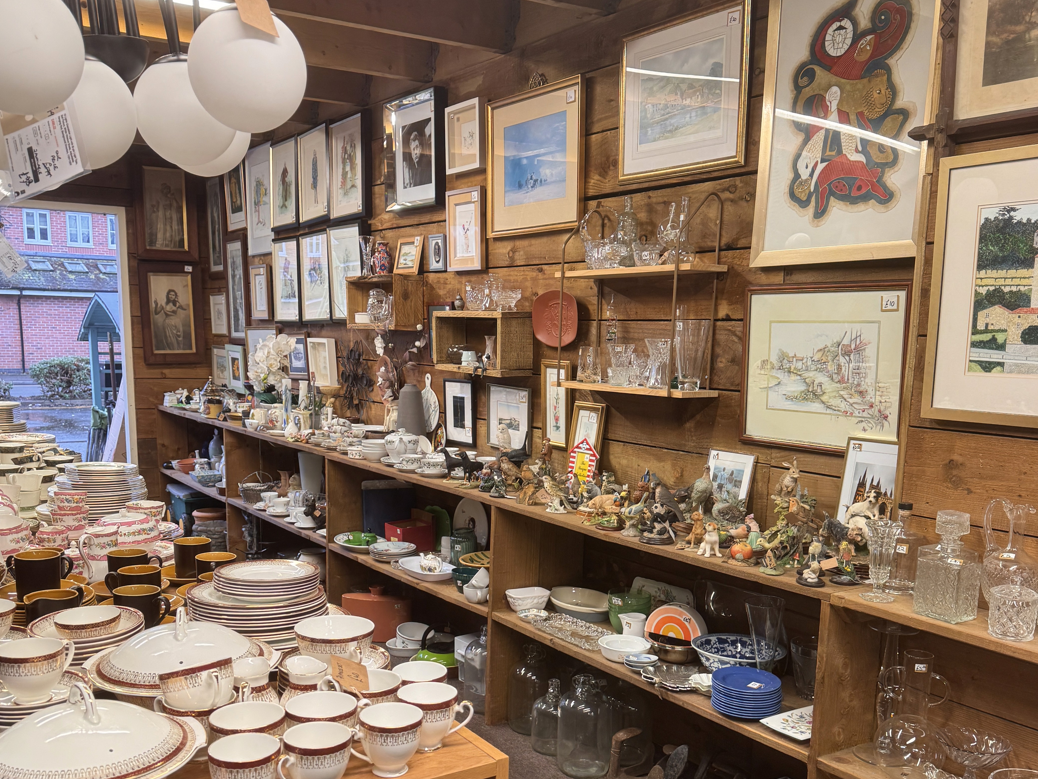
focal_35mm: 33
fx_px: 990
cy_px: 517
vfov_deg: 42.4
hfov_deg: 55.3
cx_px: 511
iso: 200
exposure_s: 1/100
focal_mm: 6.76
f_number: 1.78
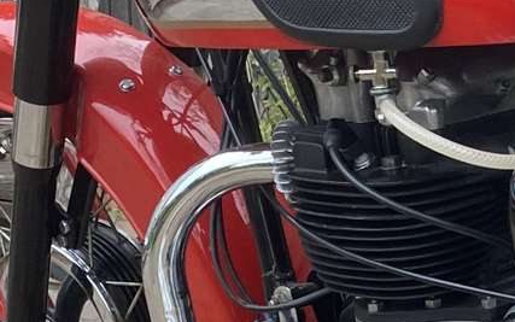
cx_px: 849
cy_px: 285
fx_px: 1811
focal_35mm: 129
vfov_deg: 10.1
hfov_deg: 14.7
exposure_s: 1/60
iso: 160
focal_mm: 4.25
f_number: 1.8
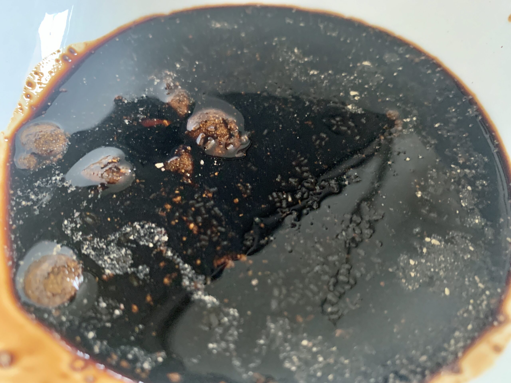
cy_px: 192
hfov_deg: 67.3
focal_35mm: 26
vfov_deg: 53.1
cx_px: 256
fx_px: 384
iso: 400
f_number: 1.8
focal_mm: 4.25
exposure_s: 1/38
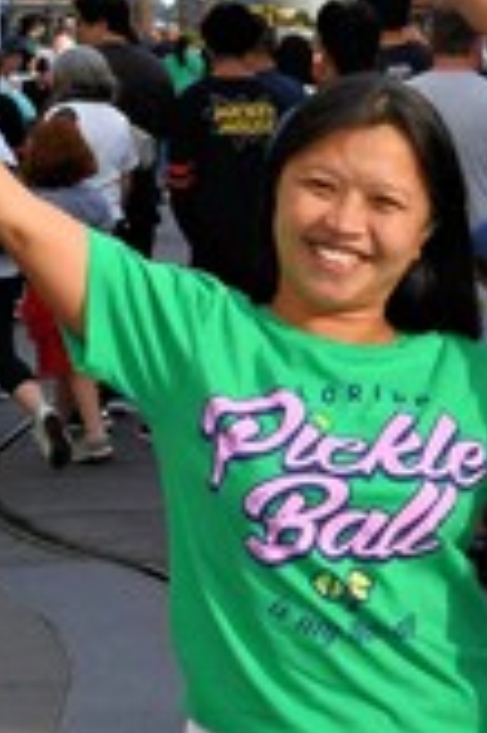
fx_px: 5429
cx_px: 581
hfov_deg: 5.1
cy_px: 31
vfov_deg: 7.7
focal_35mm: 267
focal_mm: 38
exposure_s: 1/250
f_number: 16
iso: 400
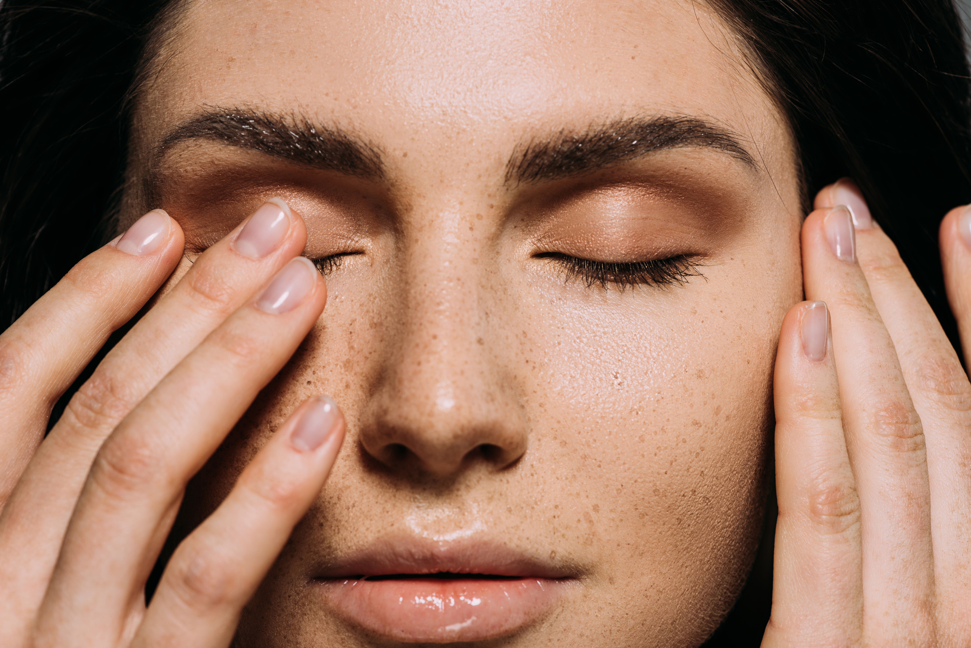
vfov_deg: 13.1
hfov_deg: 19.5
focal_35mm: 105
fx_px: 2833
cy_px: 324
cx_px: 486
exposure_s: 1/160
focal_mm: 105
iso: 100
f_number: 8
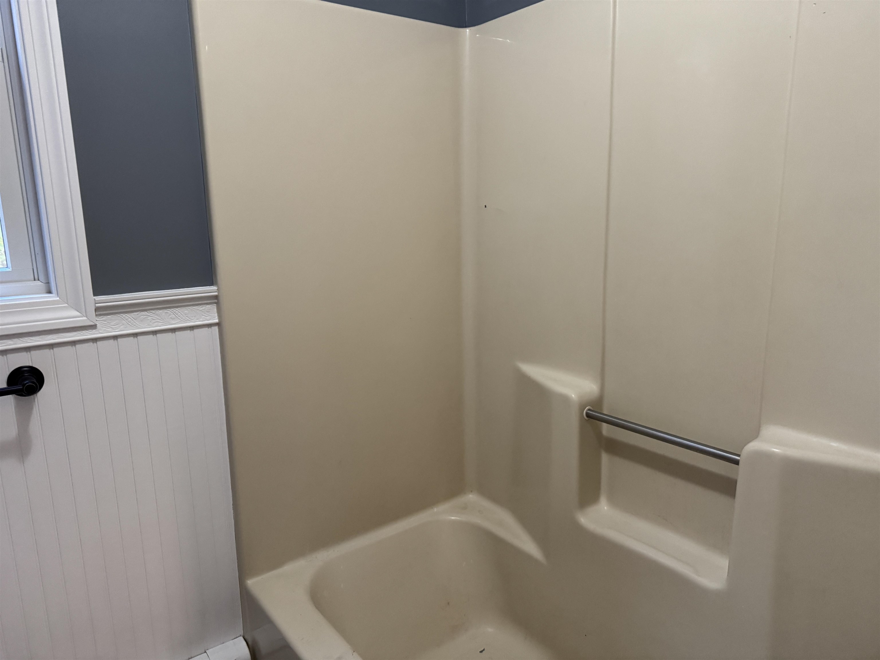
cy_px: 330
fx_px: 610
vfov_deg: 56.8
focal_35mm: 24
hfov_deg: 71.6
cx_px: 440
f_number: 1.78
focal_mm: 6.76
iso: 500
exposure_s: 1/60
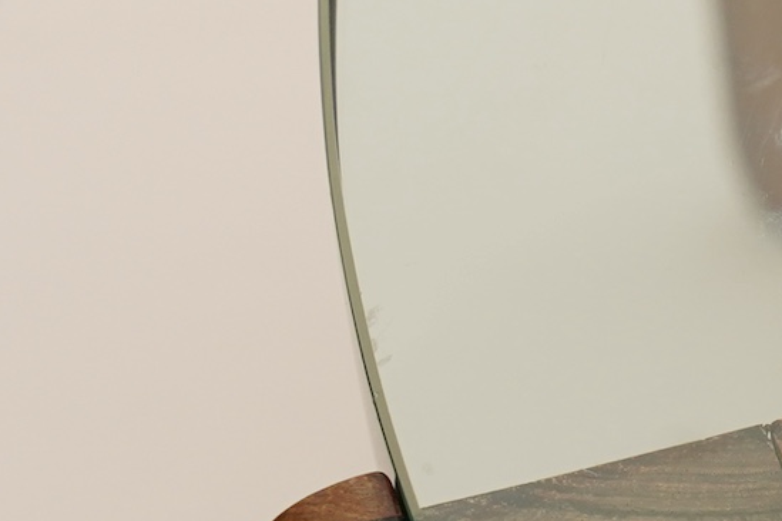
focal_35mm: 525
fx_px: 11403
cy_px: 536
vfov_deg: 2.6
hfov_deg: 3.9
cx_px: 1469
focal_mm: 105
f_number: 8
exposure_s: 1/125
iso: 800
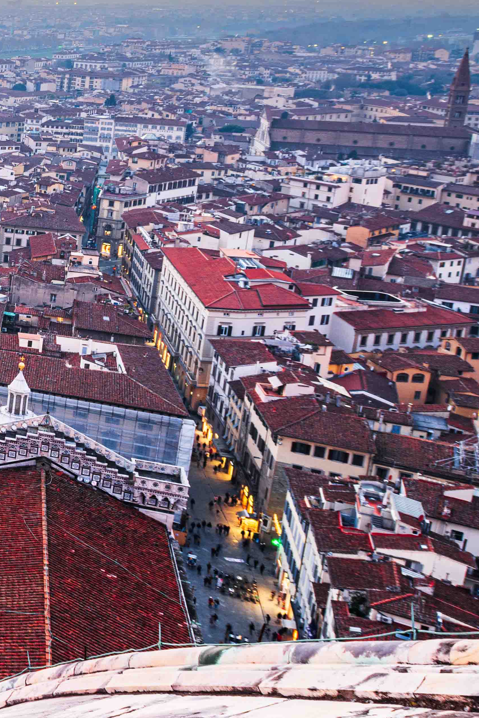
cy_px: 181
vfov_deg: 37.3
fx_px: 1037
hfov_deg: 17.2
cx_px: -527
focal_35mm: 52
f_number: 8
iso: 64
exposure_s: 1/1.25
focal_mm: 16
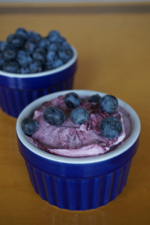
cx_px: 75
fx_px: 347
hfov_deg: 24.4
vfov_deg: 36.0
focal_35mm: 56
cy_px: 112
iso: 200
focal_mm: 37
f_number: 5.6
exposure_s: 1/60
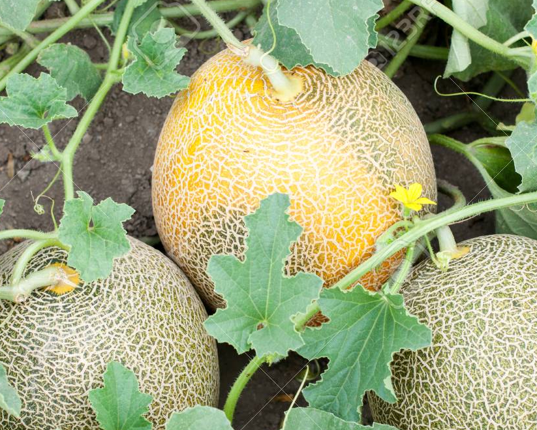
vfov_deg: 13.9
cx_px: 281
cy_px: 247
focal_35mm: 111
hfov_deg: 17.3
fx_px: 1765
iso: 250
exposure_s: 1/160
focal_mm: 50
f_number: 5
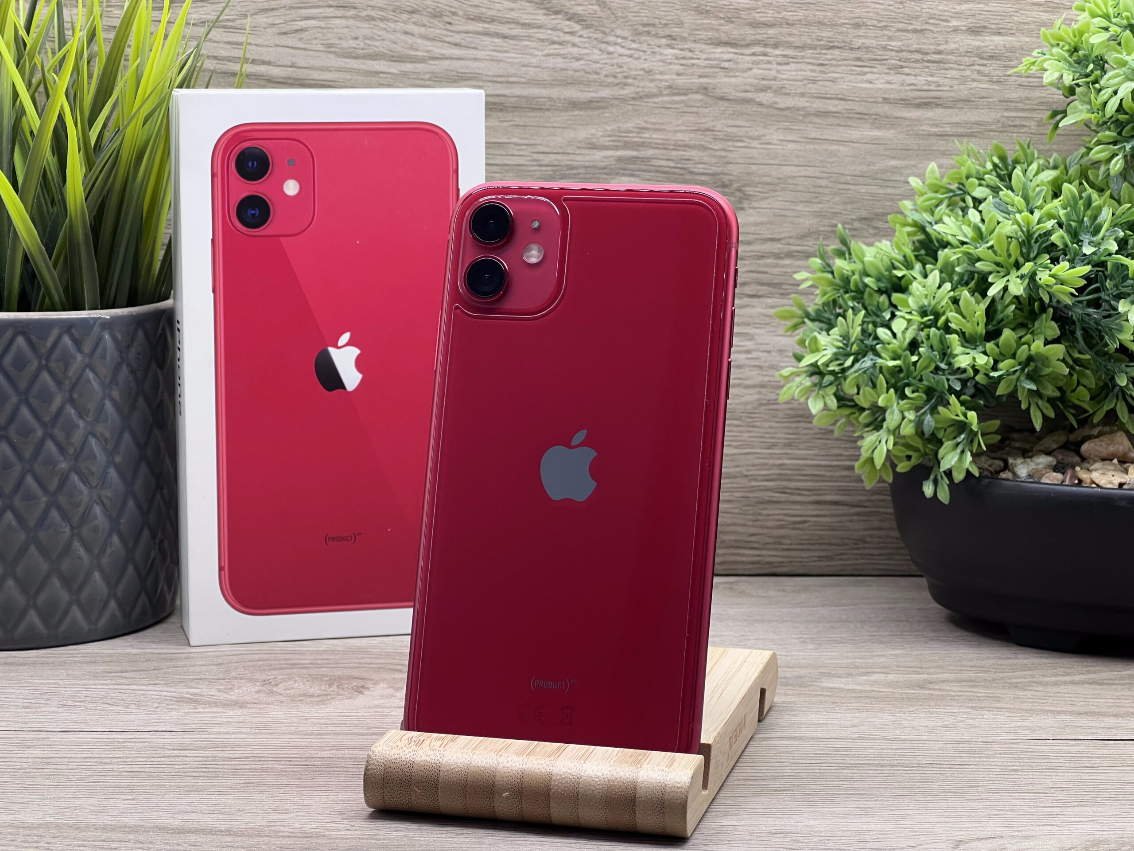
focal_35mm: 77
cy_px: 426
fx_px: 2522
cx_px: 567
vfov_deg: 19.1
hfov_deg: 25.3
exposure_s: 1/100
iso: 100
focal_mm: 9
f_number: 2.8
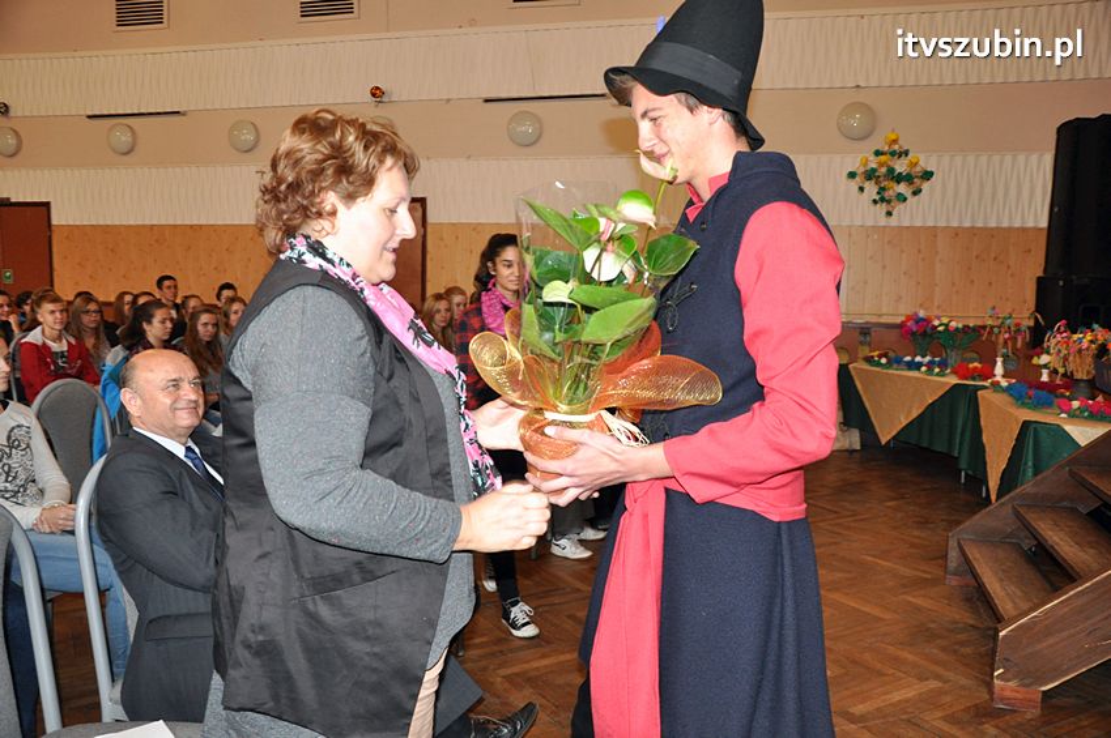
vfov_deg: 41.6
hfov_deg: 59.5
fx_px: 971
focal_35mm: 32
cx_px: 556
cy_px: 369
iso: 1000
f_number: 4.5
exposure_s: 1/60
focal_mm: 21
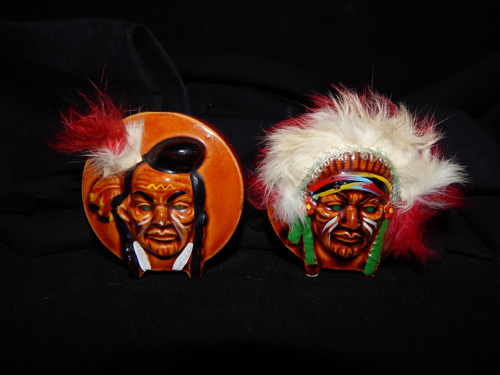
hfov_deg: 69.4
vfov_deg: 54.9
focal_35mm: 25
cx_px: 250
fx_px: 361
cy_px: 188
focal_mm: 4.5
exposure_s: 1/30
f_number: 6.1
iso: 200
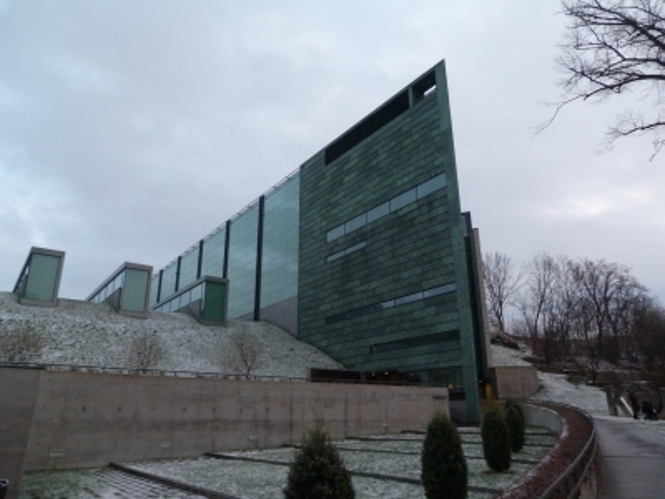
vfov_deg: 54.9
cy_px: 250
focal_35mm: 25
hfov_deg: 69.4
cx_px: 332
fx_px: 480
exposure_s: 1/60
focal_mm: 4.5
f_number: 2.8
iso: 250
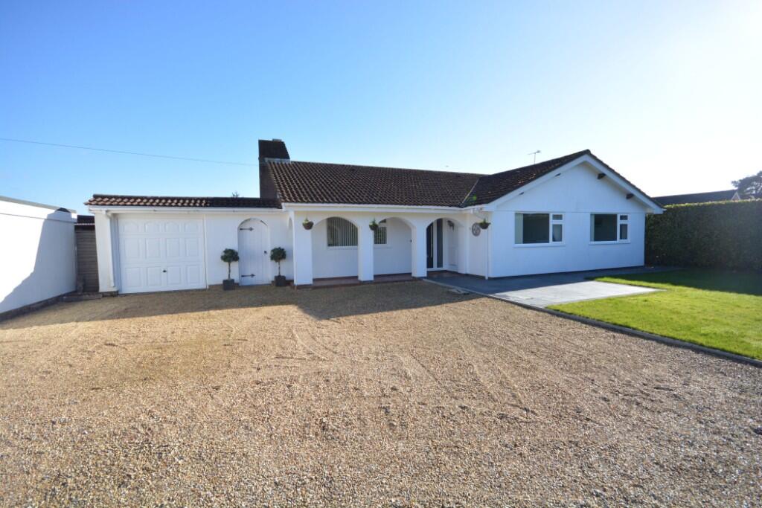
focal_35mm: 15
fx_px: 318
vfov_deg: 77.3
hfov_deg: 100.4
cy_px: 254
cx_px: 381
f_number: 8
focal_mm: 10
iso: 400
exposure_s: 1/640
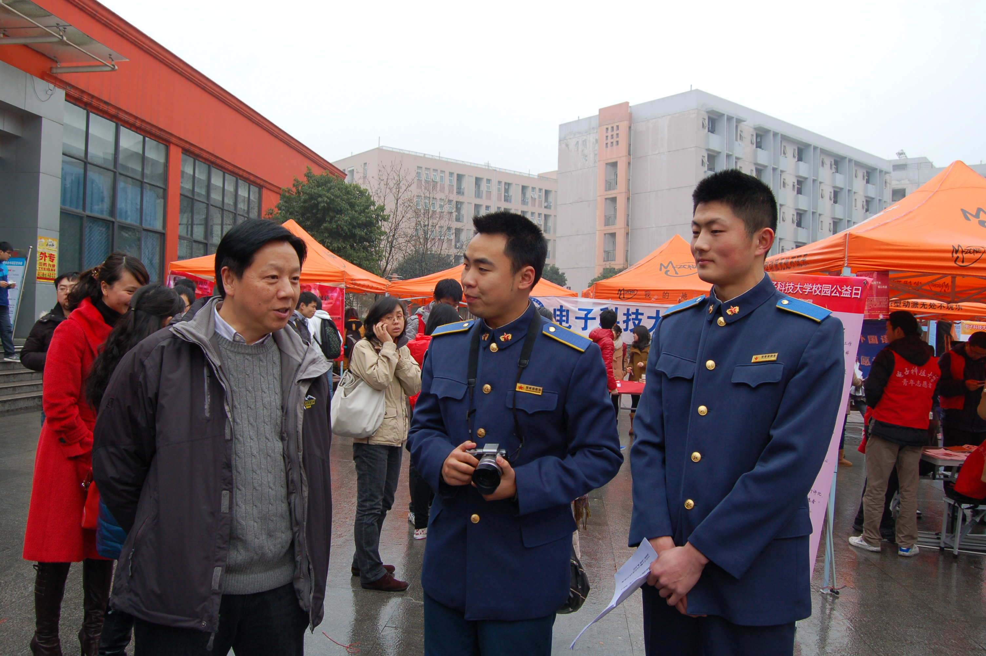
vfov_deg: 47.8
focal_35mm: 27
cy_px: 328
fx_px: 739
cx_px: 493
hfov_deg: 67.4
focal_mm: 18
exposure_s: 1/125
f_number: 5.6
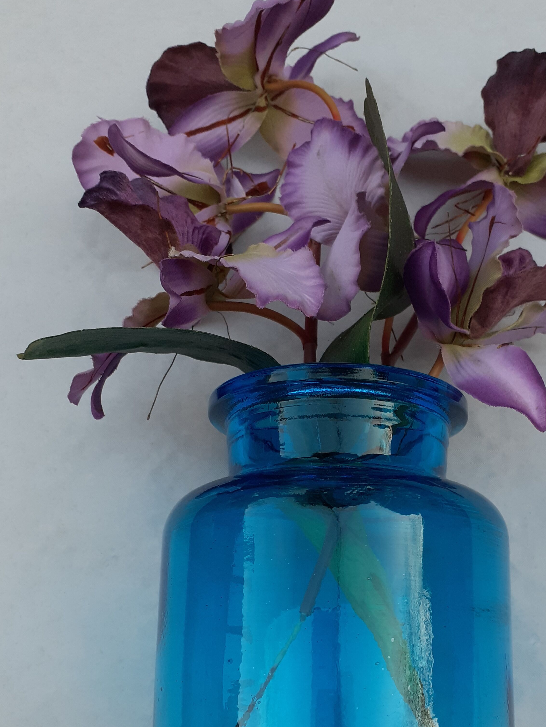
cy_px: 430
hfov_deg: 38.3
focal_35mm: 37
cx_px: 358
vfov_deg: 49.9
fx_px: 778
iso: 64
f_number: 1.9
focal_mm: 3.6
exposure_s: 1/100
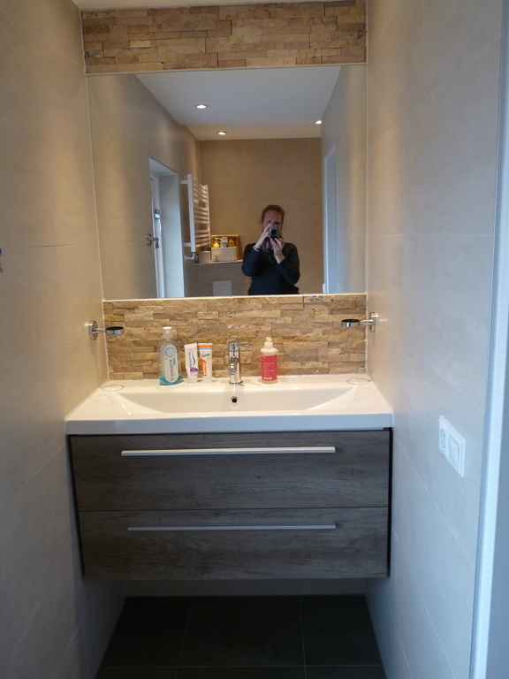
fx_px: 529
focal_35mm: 27
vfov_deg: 65.3
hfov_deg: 51.4
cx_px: 254
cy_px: 340
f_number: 2.8
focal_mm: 4.8
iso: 200
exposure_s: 1/30
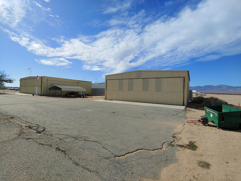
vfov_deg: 78.1
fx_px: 111
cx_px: 120
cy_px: 90
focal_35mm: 16
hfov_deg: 94.5
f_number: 1.9
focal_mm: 2.18
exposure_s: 1/2000
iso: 50
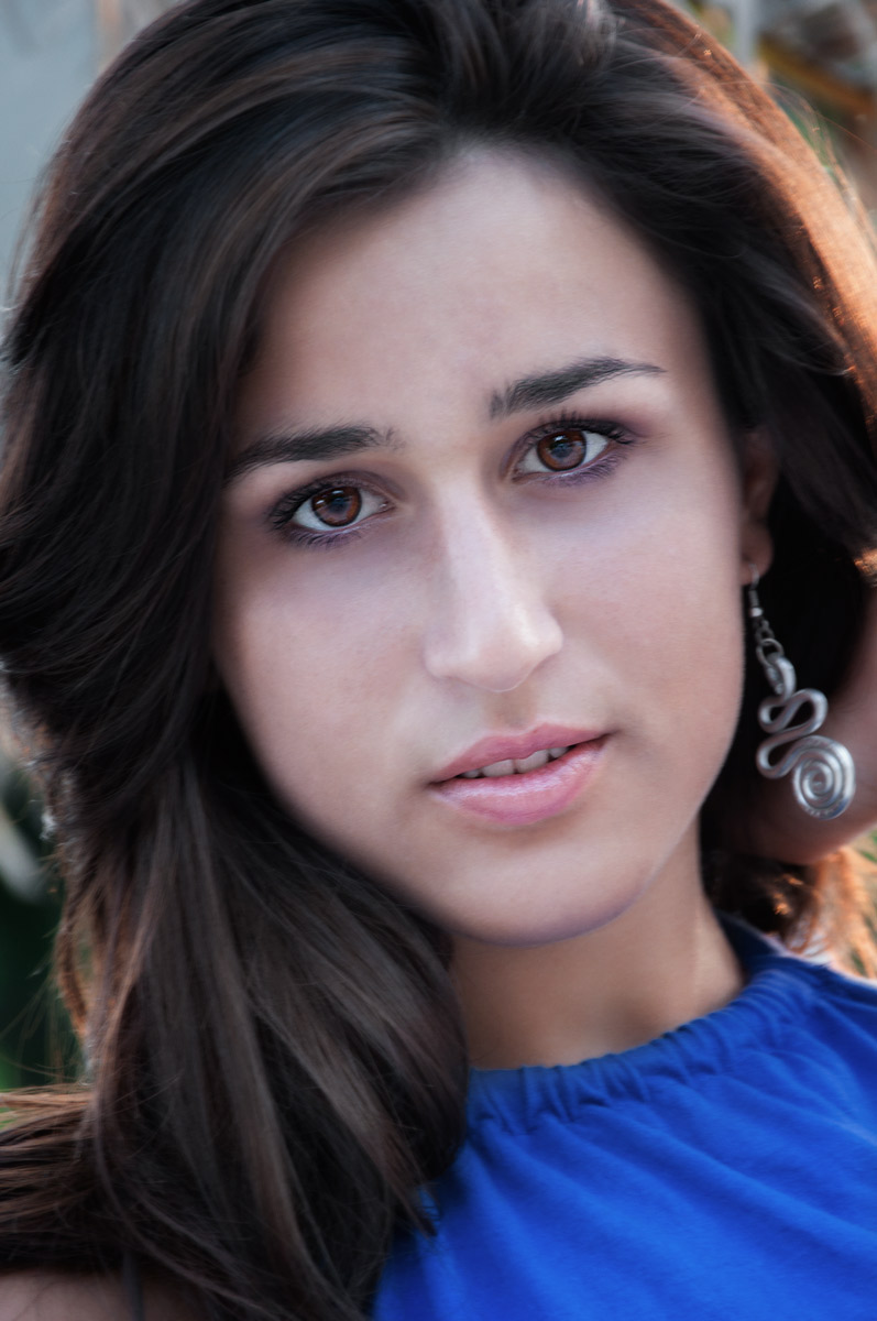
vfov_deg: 13.1
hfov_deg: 8.7
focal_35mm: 158
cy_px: 660
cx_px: 438
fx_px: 5770
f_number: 5.6
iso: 200
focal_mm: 105
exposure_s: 1/20
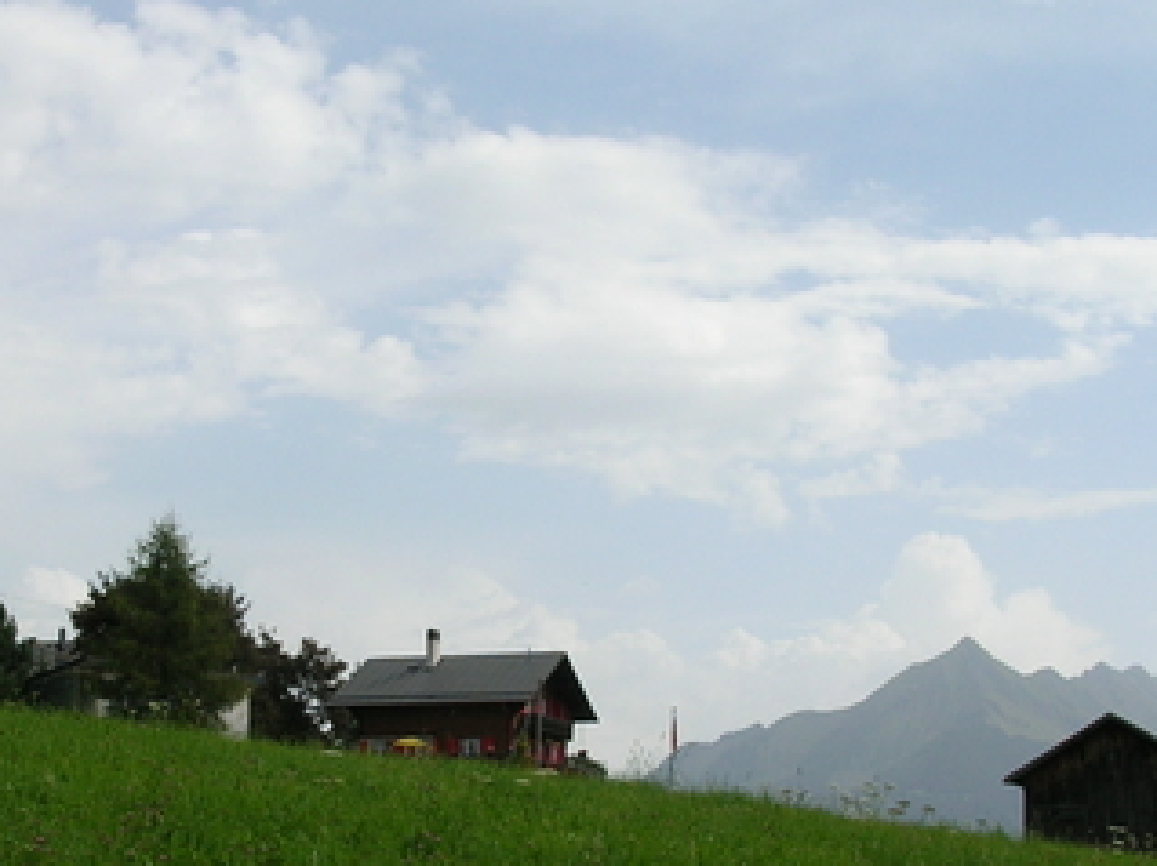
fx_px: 2271
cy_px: 653
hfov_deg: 28.5
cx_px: 469
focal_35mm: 68
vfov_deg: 21.4
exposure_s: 1/839
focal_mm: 6
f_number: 3.7
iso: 50
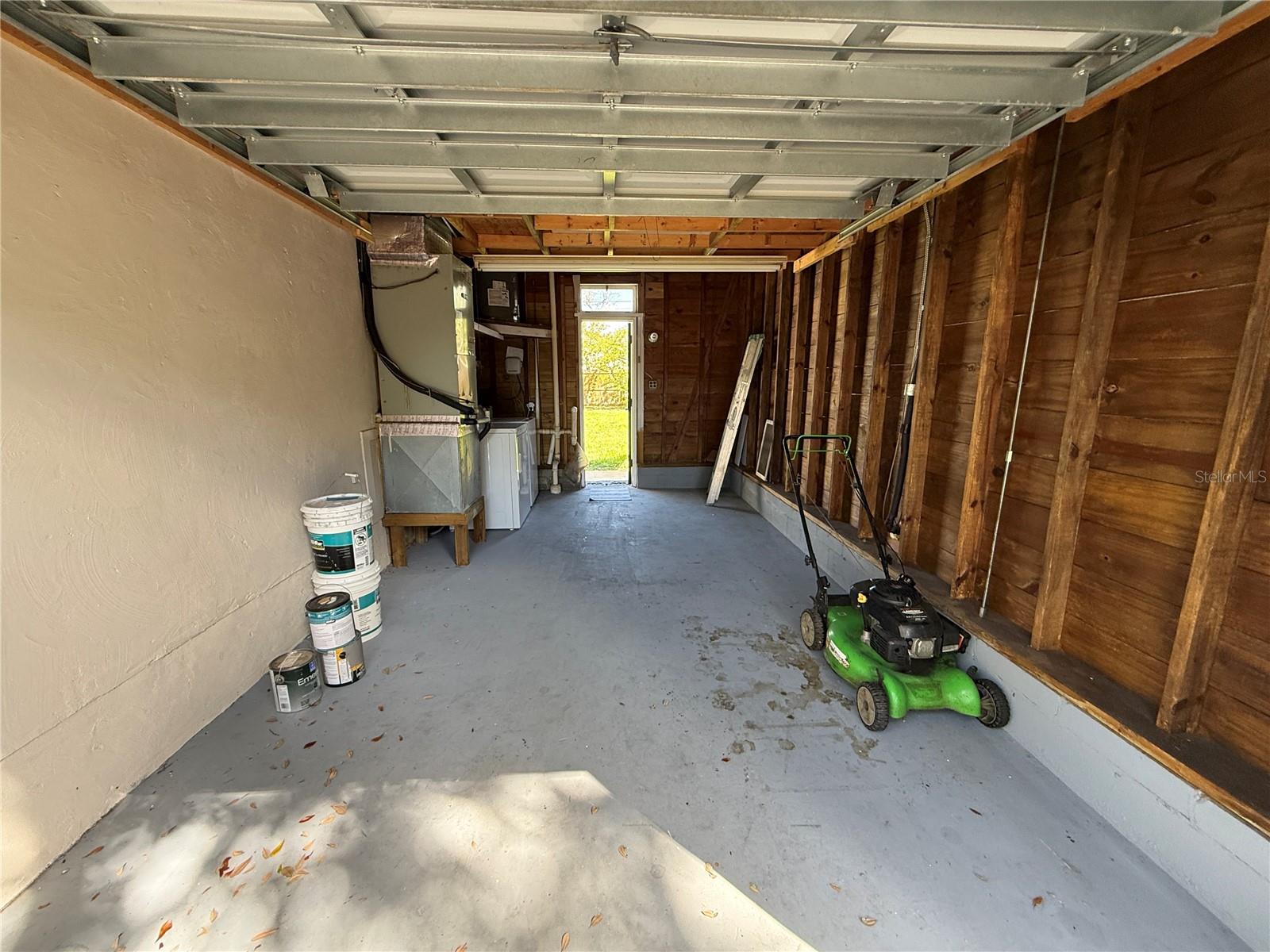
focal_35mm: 14
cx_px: 635
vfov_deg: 85.7
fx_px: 514
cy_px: 476
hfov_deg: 102.1
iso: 200
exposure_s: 1/99
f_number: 2.2
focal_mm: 2.22
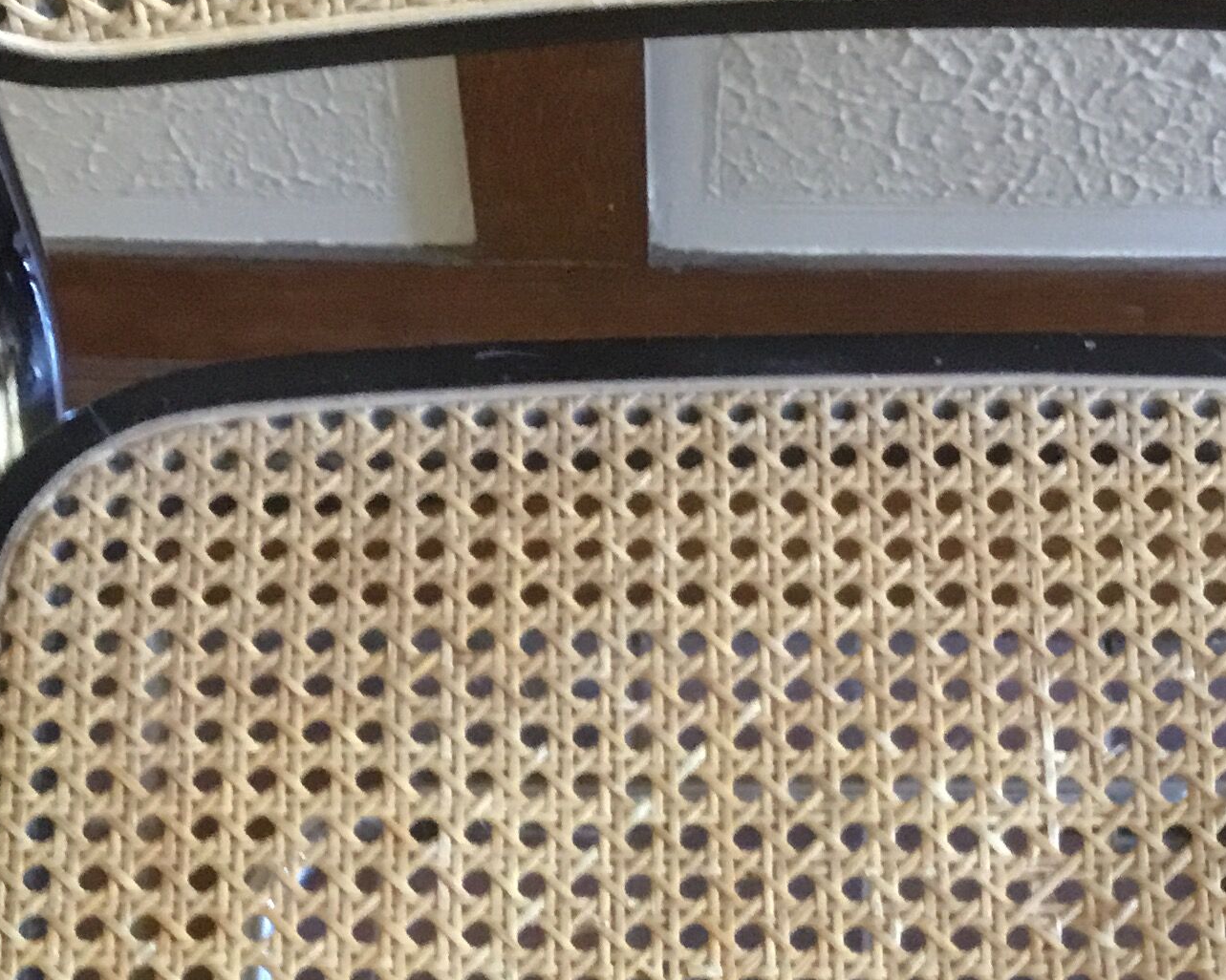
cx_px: 697
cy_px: 1110
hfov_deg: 24.7
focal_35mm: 77
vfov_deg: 19.0
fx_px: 2794
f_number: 2.4
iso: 400
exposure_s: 1/17
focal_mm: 3.3
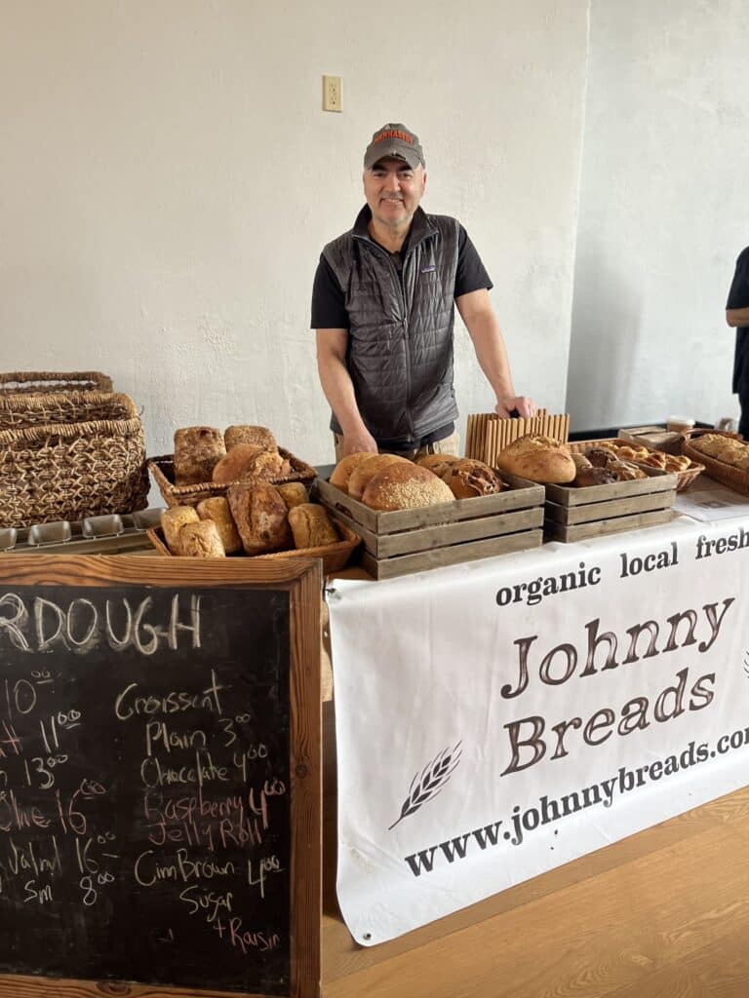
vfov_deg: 67.3
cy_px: 499
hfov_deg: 53.1
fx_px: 750
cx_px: 374
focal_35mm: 26
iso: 160
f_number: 1.6
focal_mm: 5.1
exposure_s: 1/60
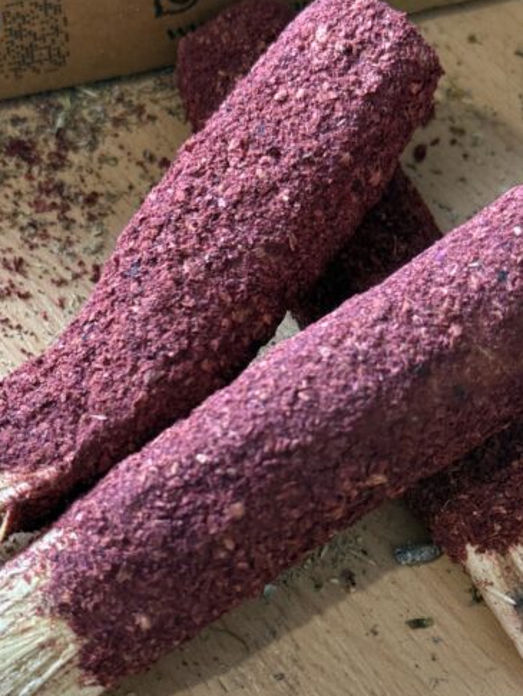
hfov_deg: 18.7
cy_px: 408
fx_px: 1590
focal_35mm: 79
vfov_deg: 24.7
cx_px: 236
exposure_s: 1/50
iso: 200
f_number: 1.78
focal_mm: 6.76
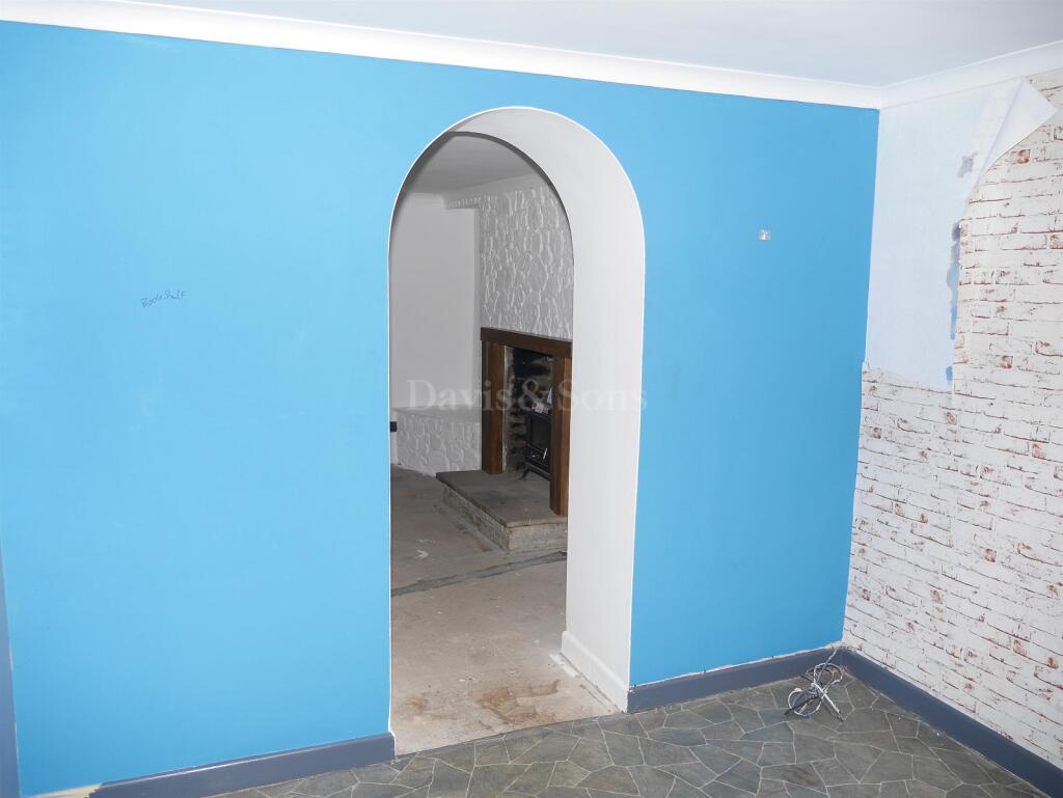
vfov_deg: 49.8
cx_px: 532
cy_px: 399
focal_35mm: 28
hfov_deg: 63.4
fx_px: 860
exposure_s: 1/60
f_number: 3.5
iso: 200
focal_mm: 14
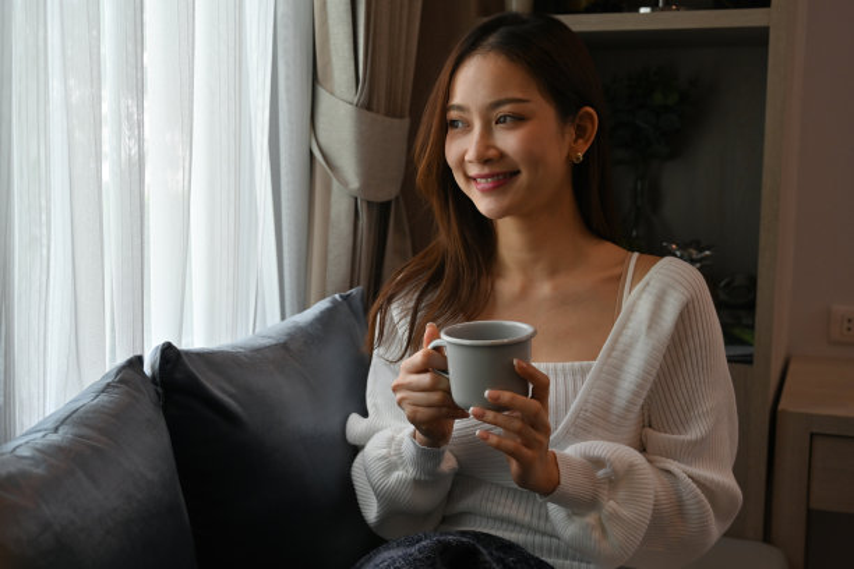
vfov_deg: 30.5
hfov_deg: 44.5
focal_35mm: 44
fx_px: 1044
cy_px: 284
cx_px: 427
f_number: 4
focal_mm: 44
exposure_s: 1/320
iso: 400
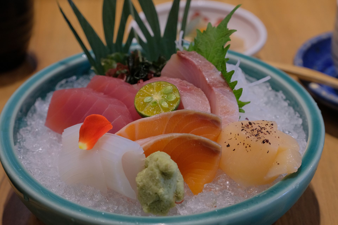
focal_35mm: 71
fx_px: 667
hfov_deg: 28.5
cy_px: 112
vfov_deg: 19.2
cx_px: 169
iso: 1600
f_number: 5.6
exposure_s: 1/38
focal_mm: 47
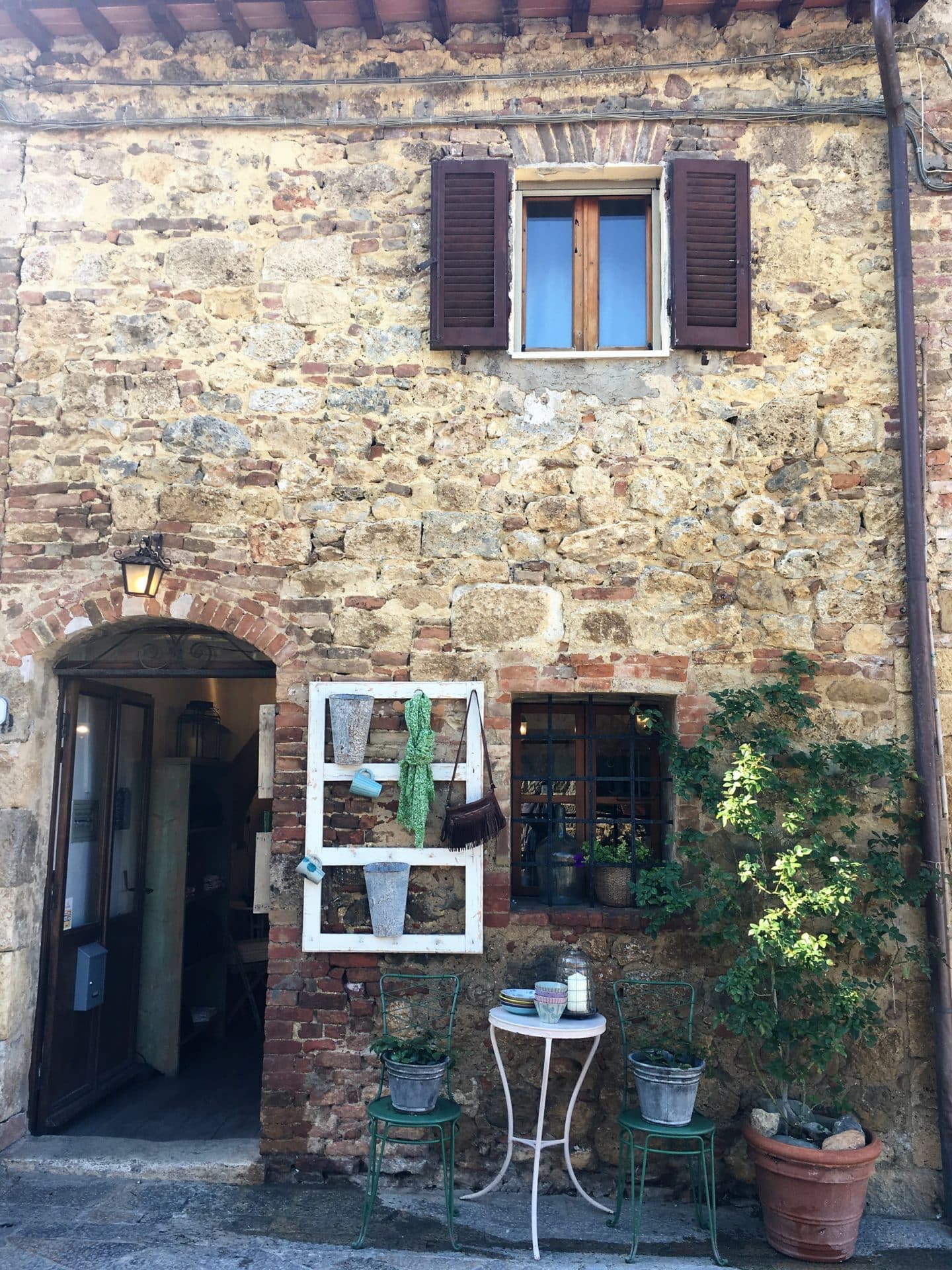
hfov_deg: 48.2
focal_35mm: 29
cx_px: 476
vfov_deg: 61.7
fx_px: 1063
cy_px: 635
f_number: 2.2
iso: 25
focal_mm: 4.15
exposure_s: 1/176
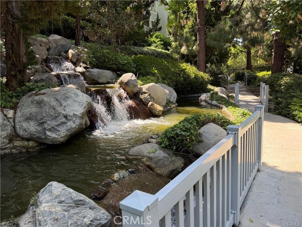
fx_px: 209
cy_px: 114
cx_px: 151
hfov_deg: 71.6
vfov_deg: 56.8
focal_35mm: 24
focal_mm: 6.76
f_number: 1.78
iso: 100
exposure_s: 1/528
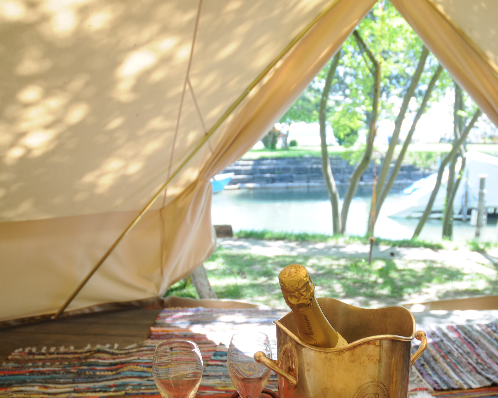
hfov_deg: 48.8
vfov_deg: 40.0
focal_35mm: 37
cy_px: 238
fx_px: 545
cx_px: 299
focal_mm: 18
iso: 200
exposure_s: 1/80
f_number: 5
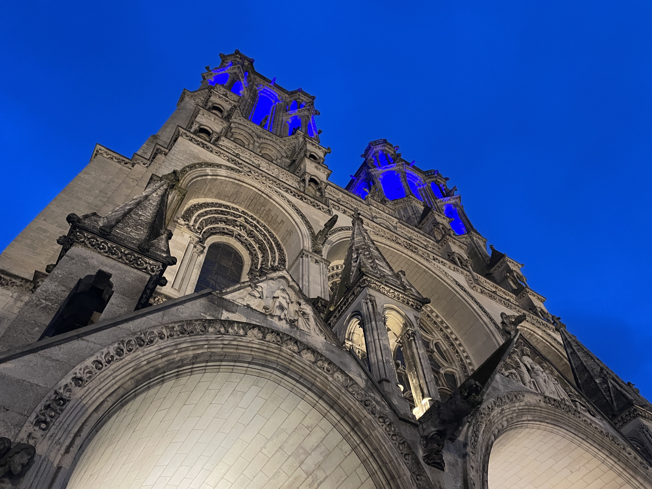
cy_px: 244
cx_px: 326
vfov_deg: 53.1
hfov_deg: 67.3
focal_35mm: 26
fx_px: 490
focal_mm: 4.2
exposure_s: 1/33
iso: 500
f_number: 1.6
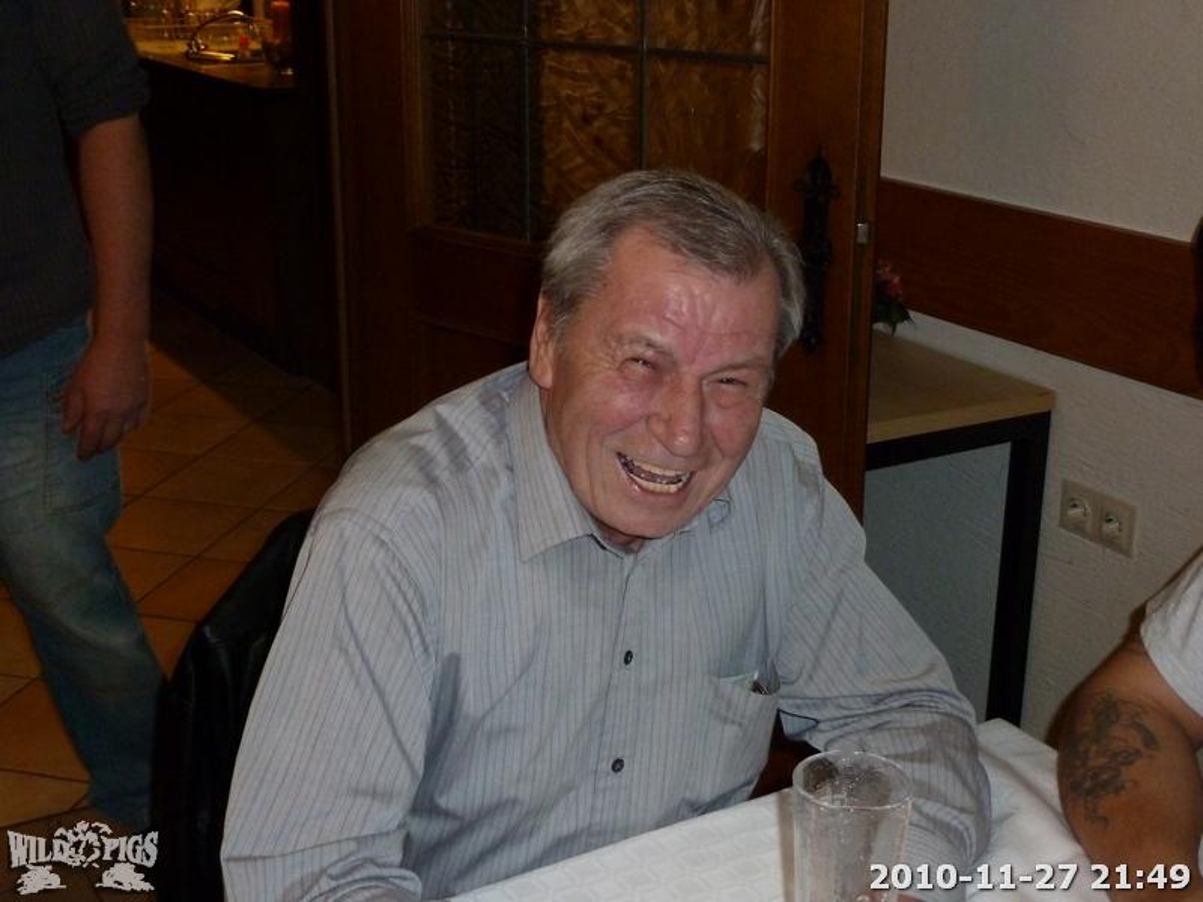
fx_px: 1668
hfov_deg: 39.7
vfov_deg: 30.3
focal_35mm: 48
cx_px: 602
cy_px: 451
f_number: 3.8
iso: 400
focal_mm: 7.9
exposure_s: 1/60
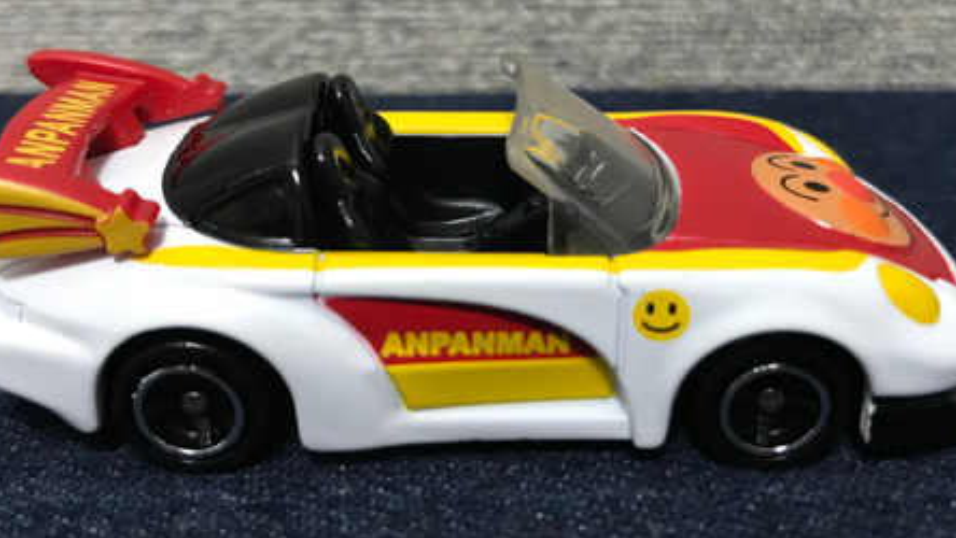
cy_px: 220
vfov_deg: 27.1
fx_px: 1116
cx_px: 459
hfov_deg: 46.4
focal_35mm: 44
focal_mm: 3.99
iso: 50
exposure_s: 1/17
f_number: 1.8
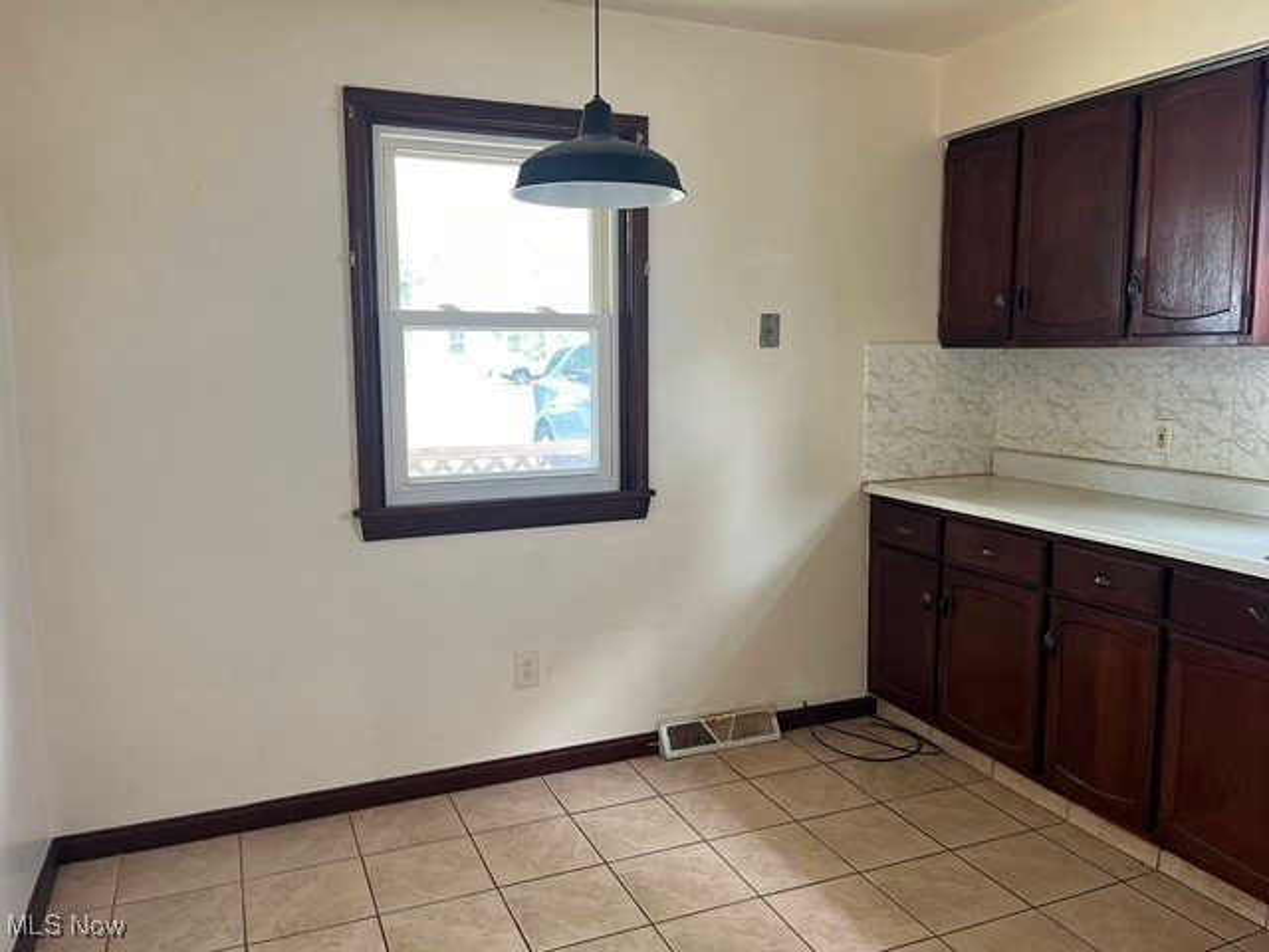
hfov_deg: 67.3
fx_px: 953
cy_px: 476
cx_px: 634
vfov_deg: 53.1
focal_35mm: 26
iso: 160
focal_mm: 5.1
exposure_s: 1/60
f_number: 1.6
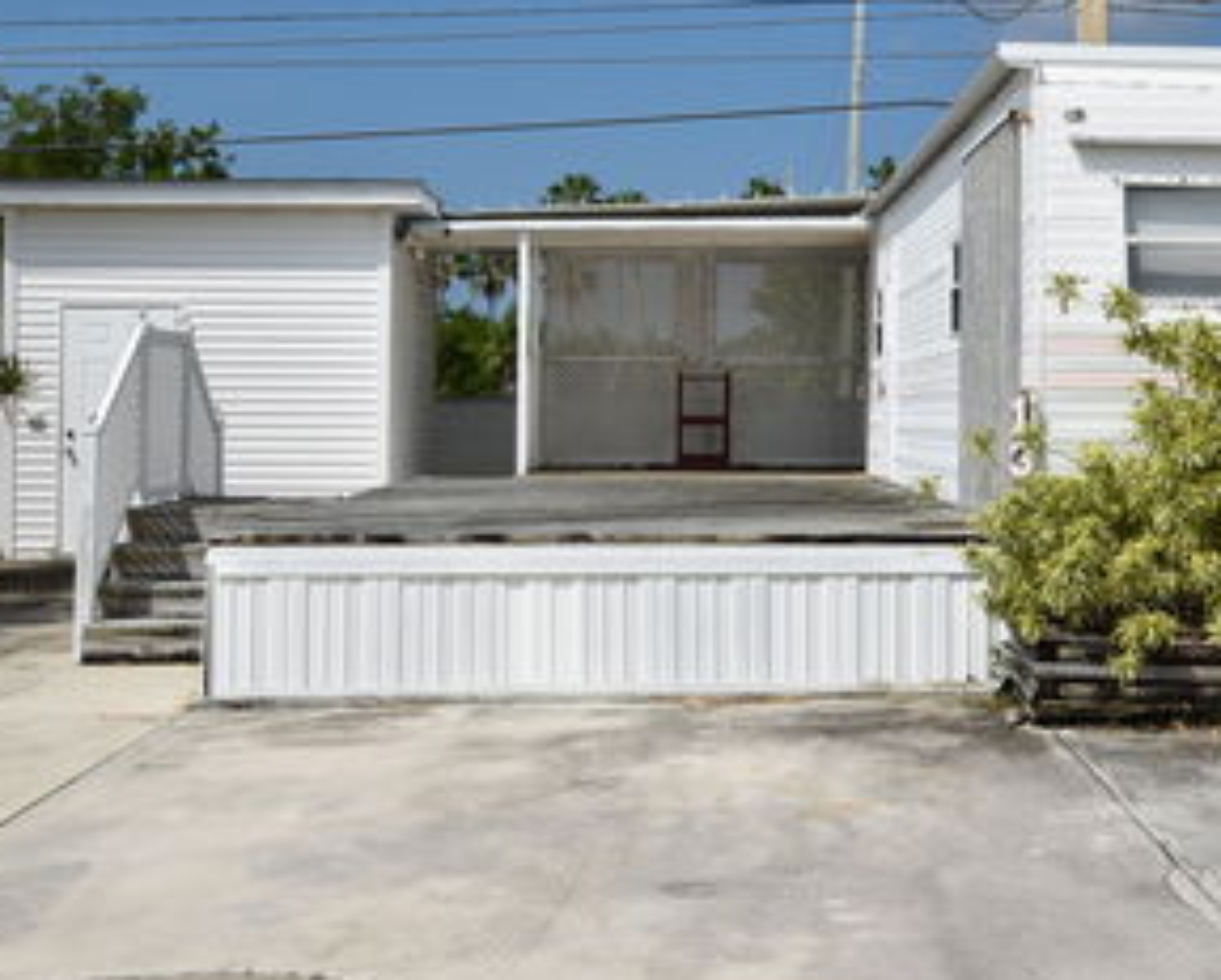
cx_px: 852
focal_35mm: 60
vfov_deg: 25.2
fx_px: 2170
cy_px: 299
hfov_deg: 31.1
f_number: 11
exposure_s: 1/500
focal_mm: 24
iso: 200
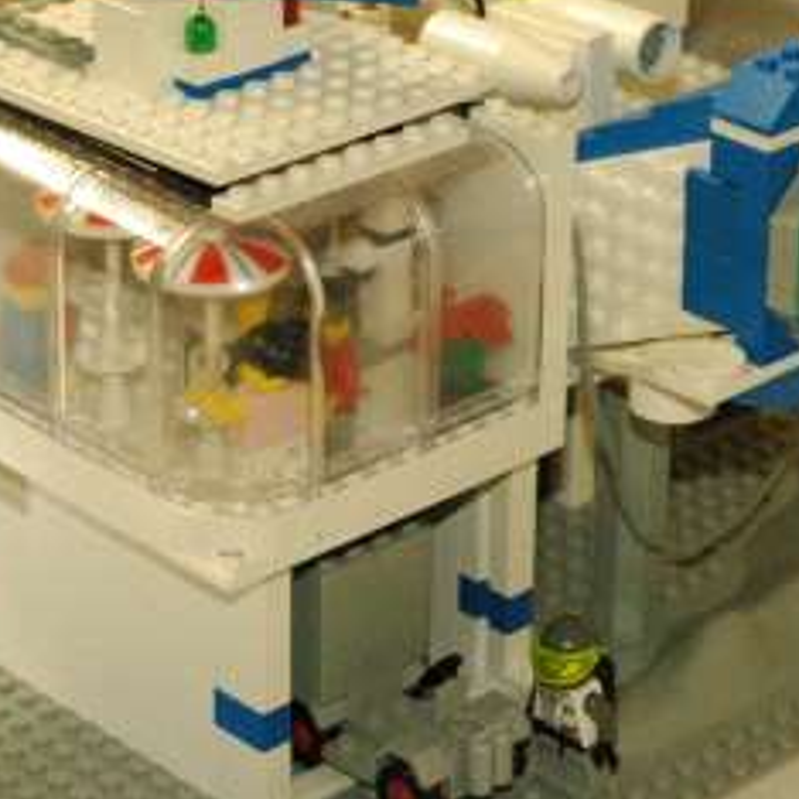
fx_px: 3865
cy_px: 152
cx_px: 458
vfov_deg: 11.8
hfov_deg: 11.8
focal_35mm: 148
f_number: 5
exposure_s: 1/40
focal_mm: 34
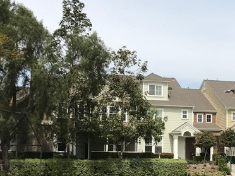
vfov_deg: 18.9
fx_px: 523
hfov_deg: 25.1
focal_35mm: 77
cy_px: 147
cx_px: 169
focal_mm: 3.99
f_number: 1.8
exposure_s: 1/2907
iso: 20
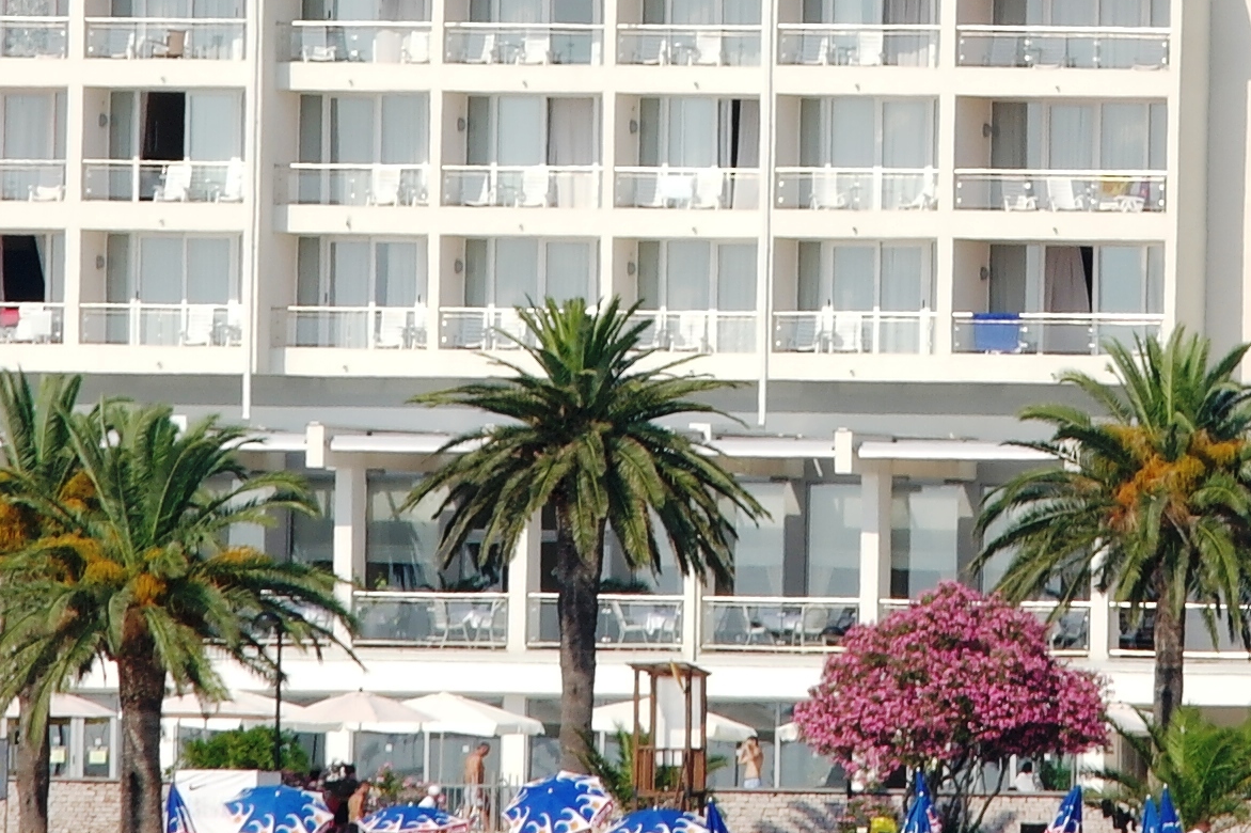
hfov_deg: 2.1
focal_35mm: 964
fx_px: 33479
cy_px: -195
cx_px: 924
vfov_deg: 1.4
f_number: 10
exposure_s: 1/125
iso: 100
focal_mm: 160
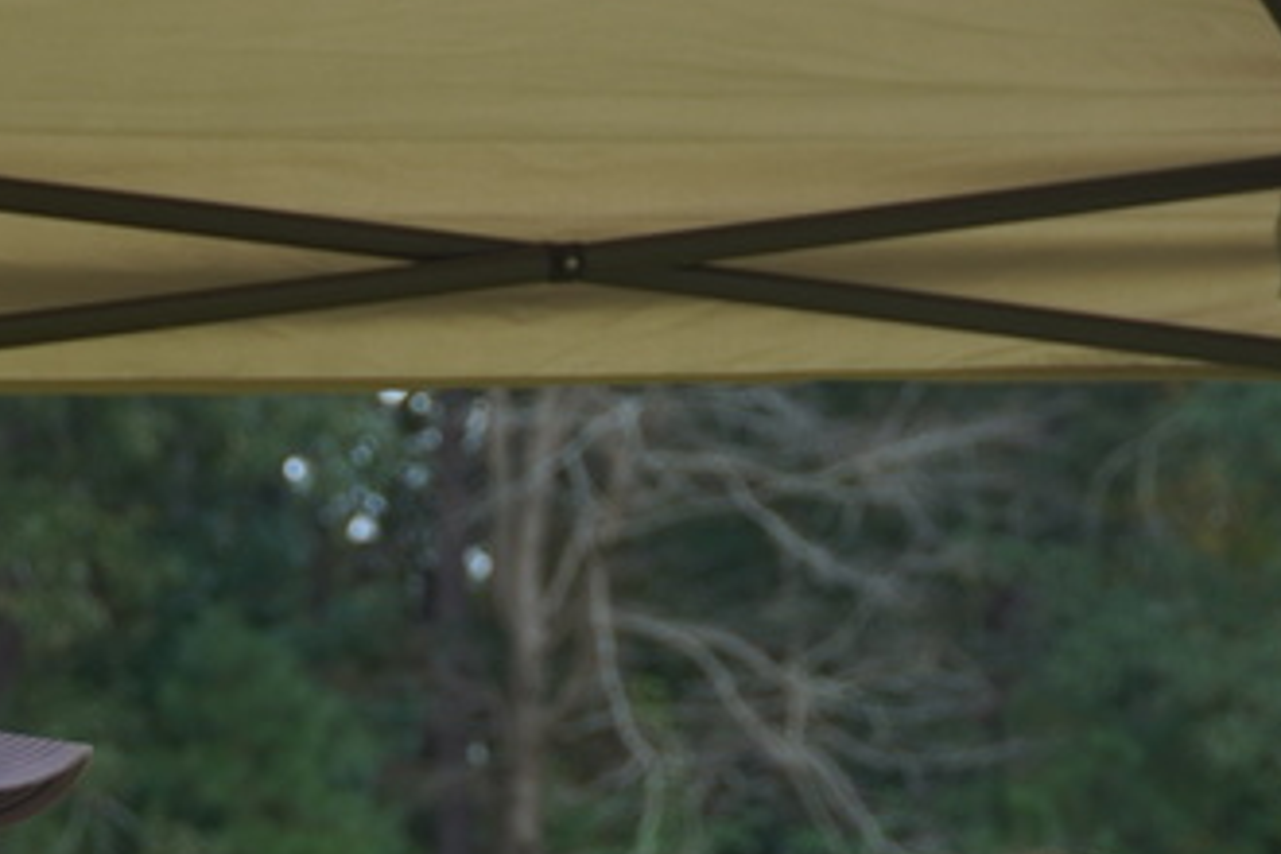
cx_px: 404
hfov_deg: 7.9
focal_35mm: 261
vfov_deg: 5.2
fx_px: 9287
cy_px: 1240
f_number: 5.6
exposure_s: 1/160
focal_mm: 56
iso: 100
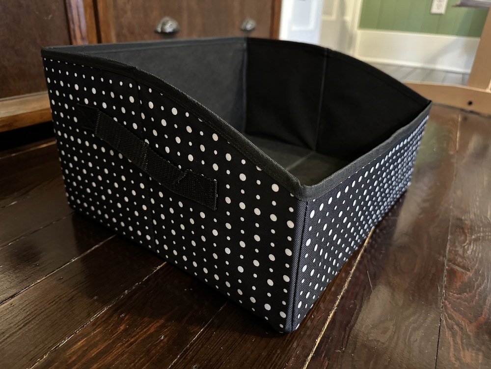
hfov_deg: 71.6
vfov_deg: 56.8
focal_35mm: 24
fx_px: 340
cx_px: 246
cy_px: 184
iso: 1600
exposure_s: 1/24
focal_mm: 6.86
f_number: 1.78
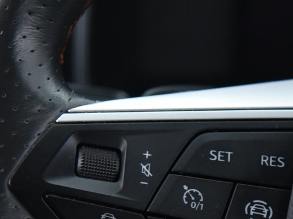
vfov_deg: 4.8
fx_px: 2614
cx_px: 131
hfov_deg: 6.4
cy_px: 175
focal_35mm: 309
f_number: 4
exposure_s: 1/25
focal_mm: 98
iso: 4000
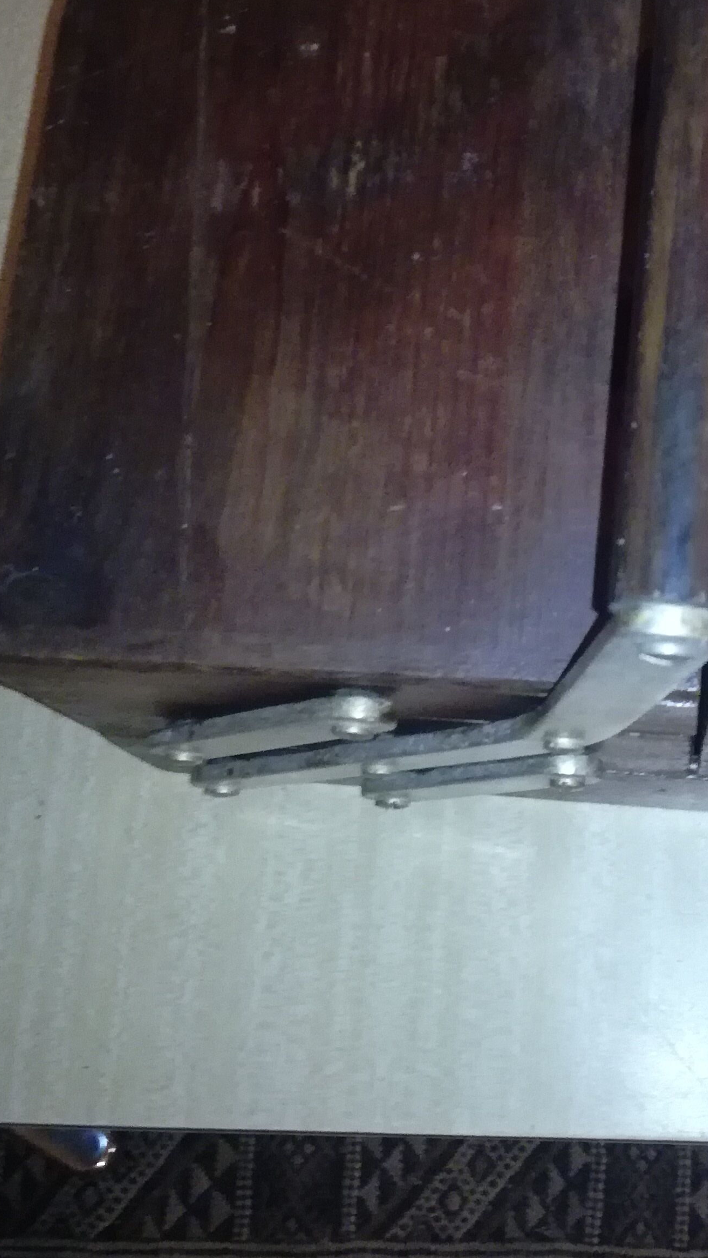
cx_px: 697
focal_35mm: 53
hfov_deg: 21.9
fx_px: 1769
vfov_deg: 39.1
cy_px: 543
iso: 640
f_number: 2
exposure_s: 1/16.7
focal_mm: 3.79
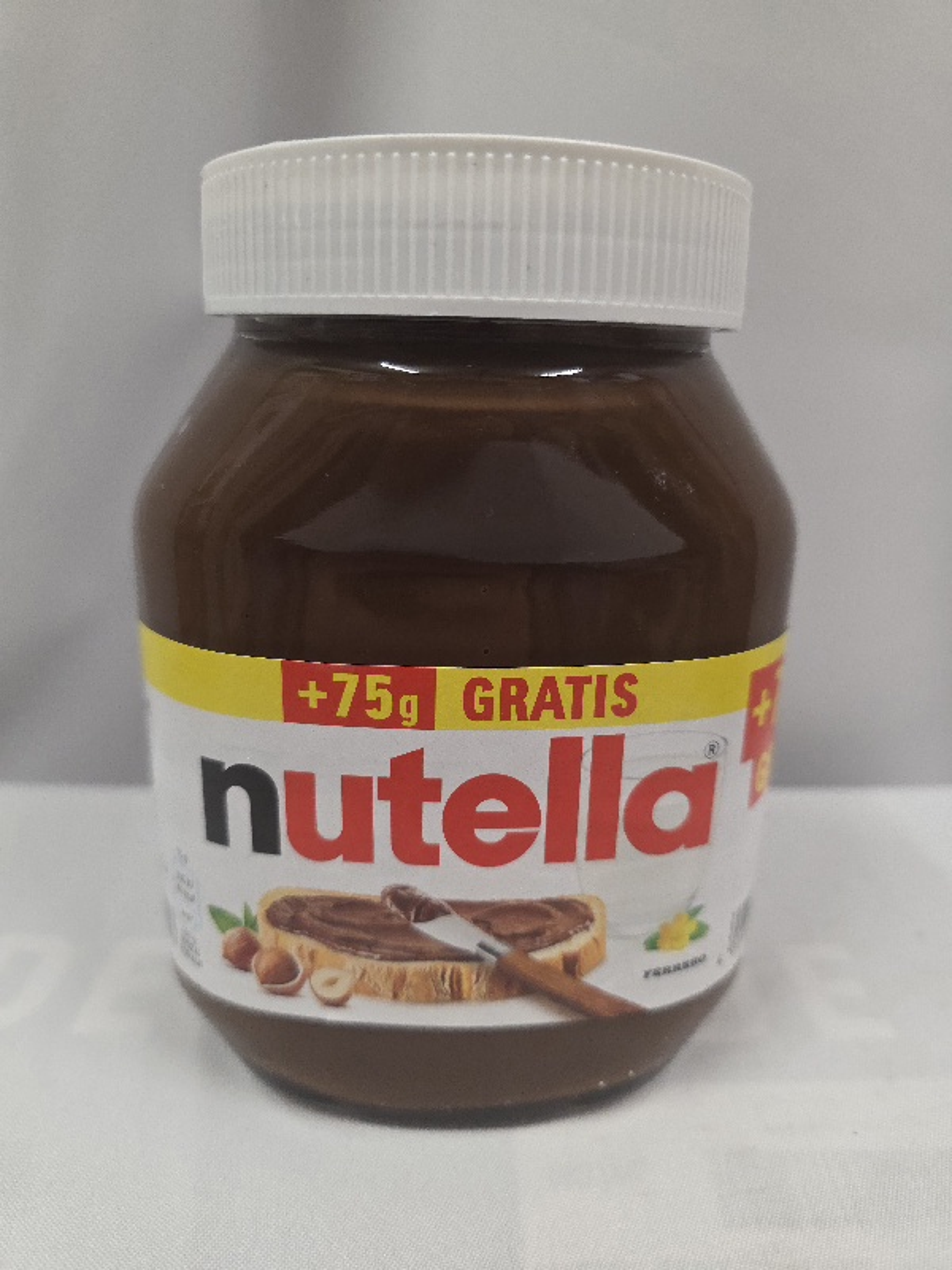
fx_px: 843
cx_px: 476
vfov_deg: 73.9
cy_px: 635
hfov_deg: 58.9
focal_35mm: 23
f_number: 1.7
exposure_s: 1/101
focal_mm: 6.3
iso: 400
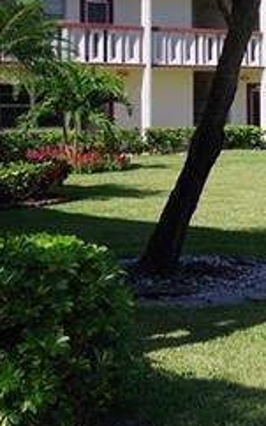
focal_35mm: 91
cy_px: 89
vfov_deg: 22.5
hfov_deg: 11.7
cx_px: 647
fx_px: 1057
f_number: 13
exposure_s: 1/160
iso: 200
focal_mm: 18
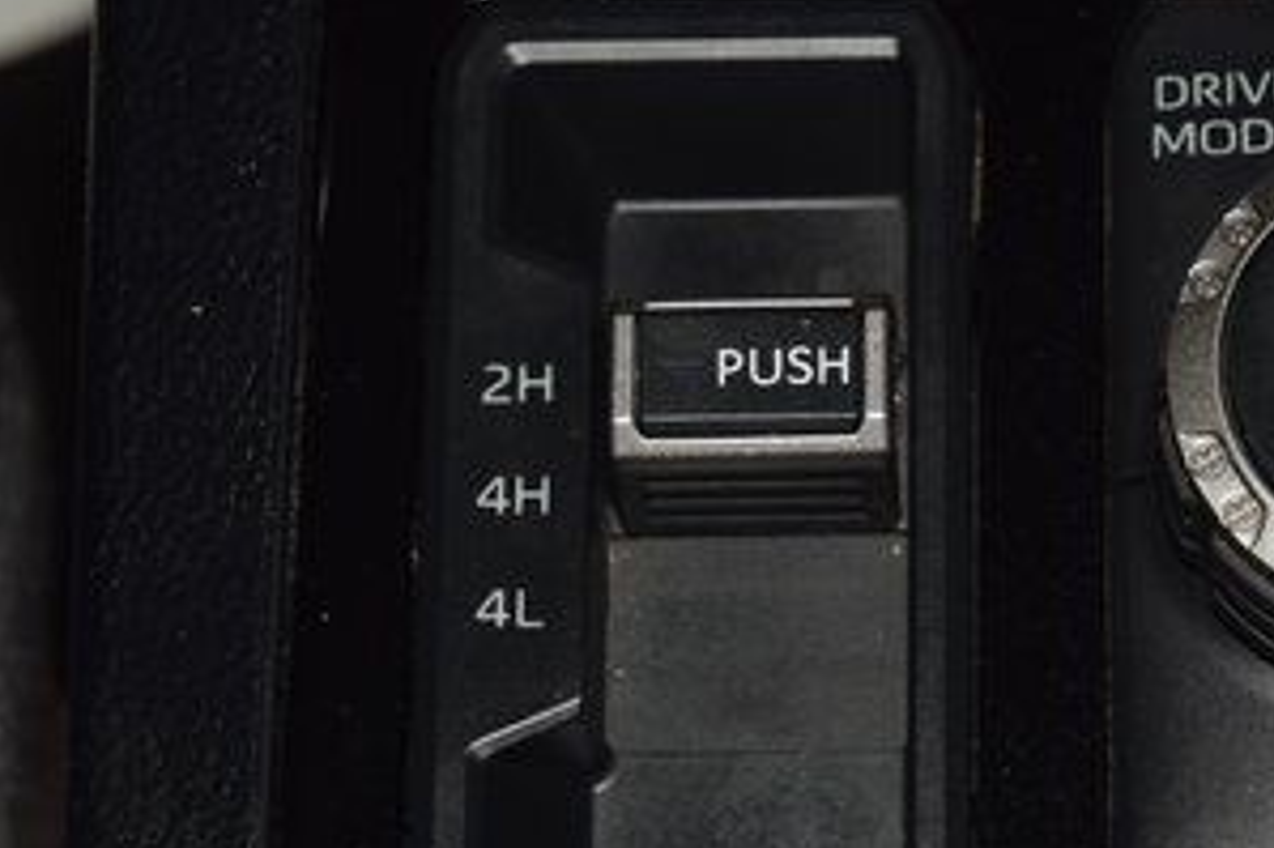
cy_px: 415
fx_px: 7958
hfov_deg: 9.1
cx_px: 976
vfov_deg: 6.1
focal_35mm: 225
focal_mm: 70
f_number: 8
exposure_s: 1/125
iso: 100
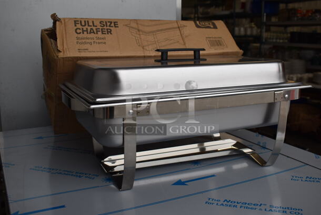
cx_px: 160
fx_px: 348
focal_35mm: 39
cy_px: 108
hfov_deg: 49.5
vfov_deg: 34.3
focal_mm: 26
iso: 200
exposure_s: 1/200
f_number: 6.3
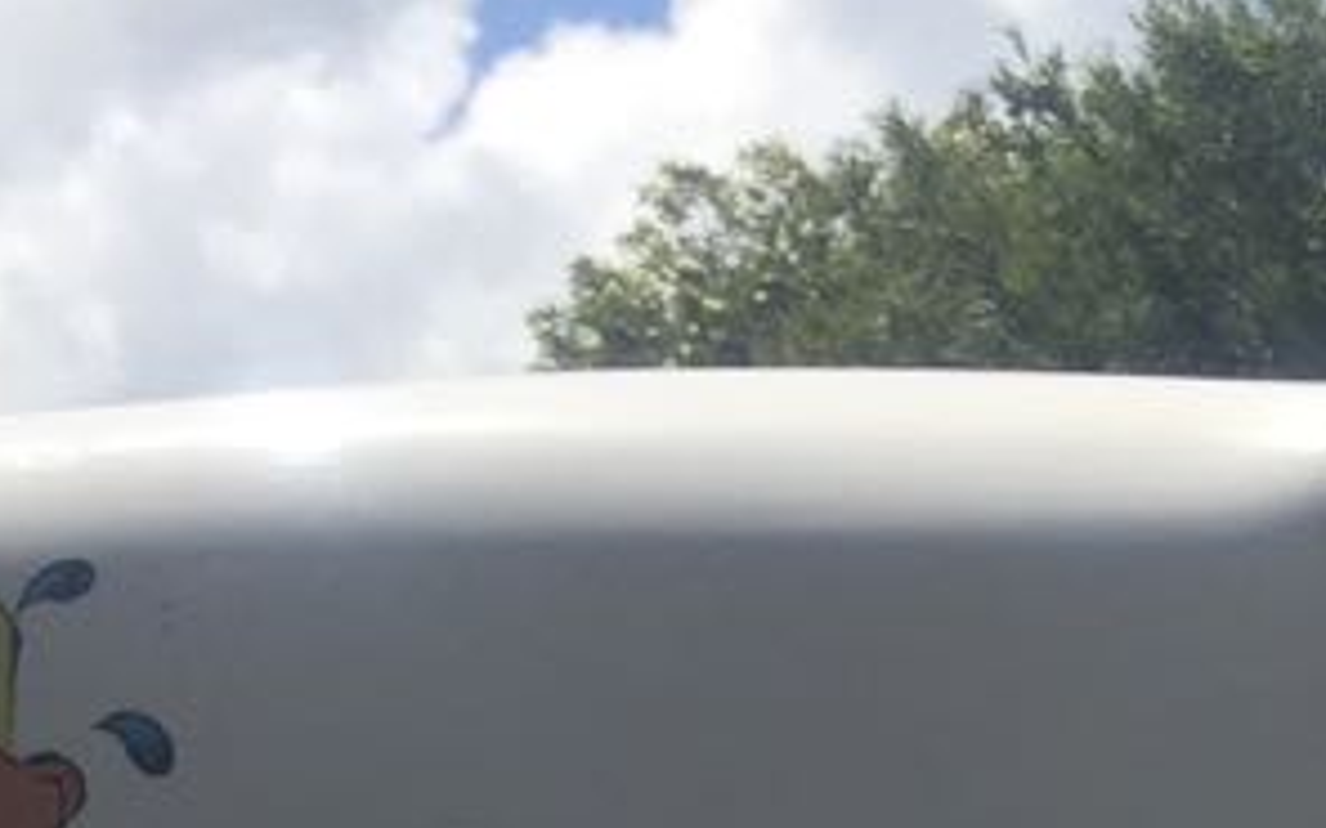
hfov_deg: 13.8
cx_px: 2491
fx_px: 4806
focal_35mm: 133
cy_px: 2130
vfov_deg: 8.7
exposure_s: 1/2198
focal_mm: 4.15
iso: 32
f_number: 2.2
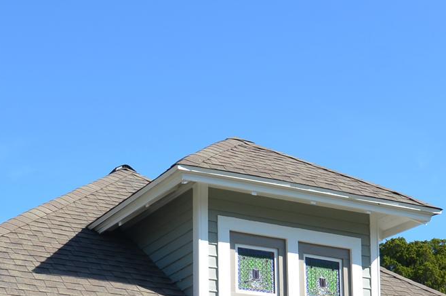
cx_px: 201
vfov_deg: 15.5
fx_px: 1039
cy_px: 373
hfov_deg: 24.2
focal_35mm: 84
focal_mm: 18
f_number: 8
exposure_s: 1/250
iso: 140
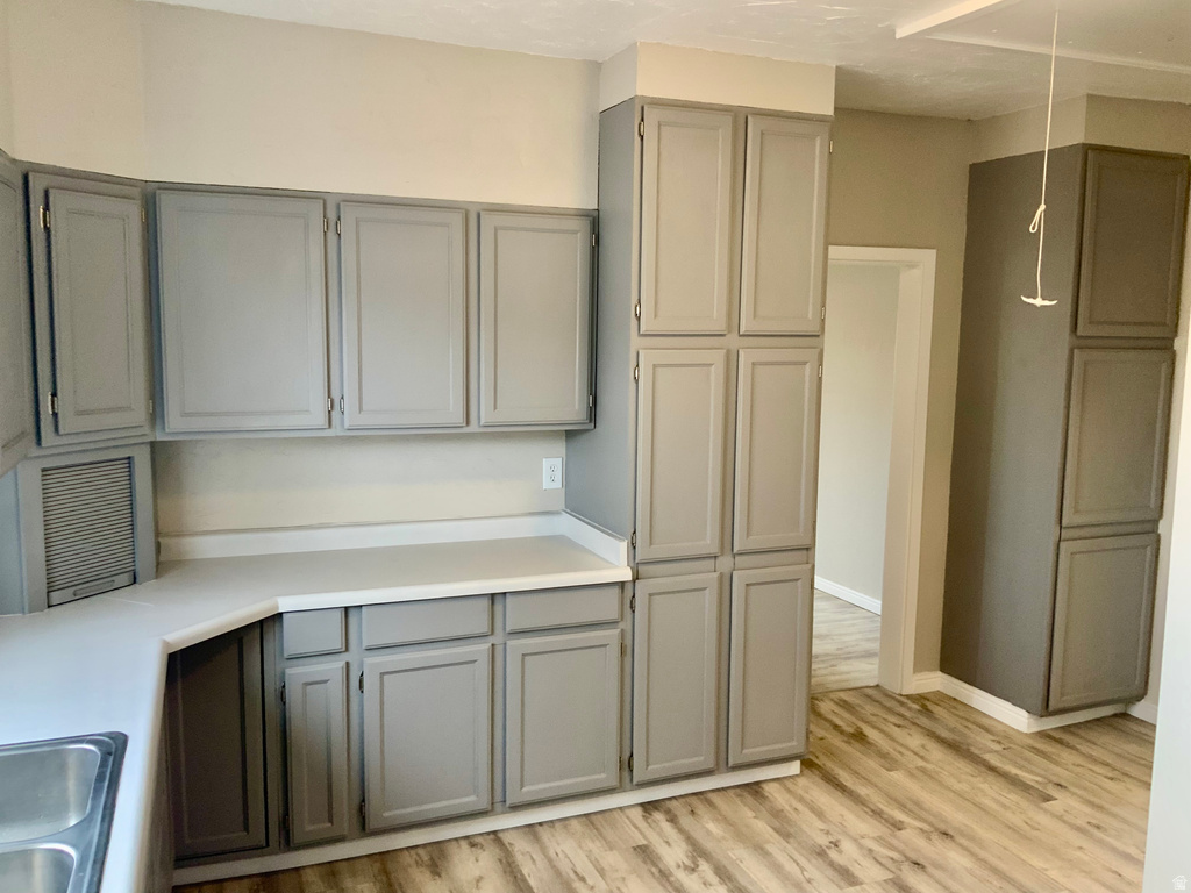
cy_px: 446
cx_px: 596
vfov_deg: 48.2
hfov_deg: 61.7
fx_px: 998
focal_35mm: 29
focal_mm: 3
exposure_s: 1/60
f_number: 1.8
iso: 64
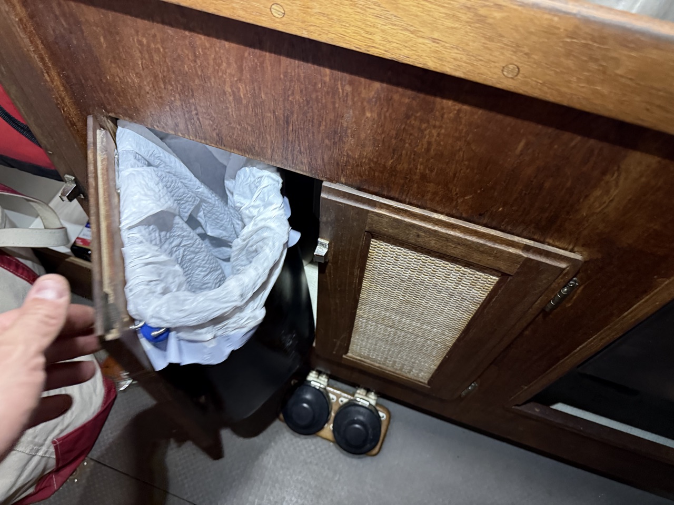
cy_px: 252
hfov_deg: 71.6
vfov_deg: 56.8
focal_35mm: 24
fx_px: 467
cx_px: 337
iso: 800
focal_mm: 6.76
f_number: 1.78
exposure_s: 1/51
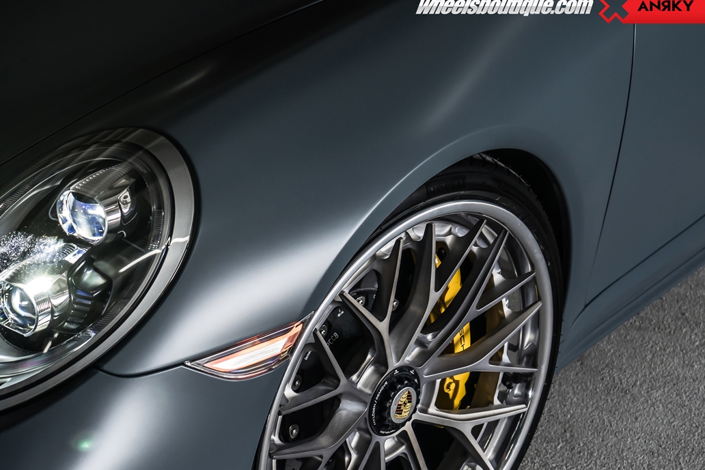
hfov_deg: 24.6
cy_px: 371
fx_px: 1567
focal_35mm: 80
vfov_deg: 17.0
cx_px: 65
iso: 500
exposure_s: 1/60
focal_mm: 43
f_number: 4
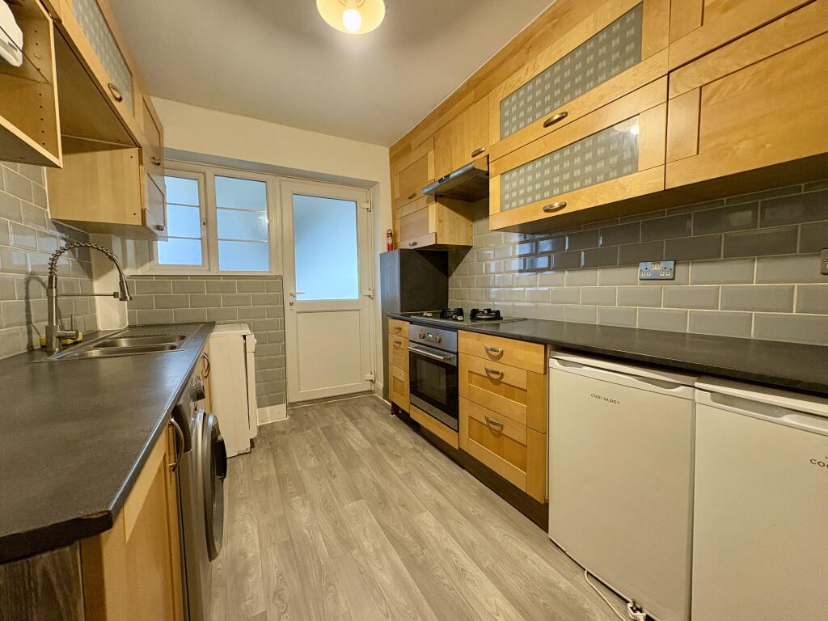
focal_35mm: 14
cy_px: 310
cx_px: 414
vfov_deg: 85.7
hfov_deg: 102.1
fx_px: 335
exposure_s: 1/50
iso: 320
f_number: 2.2
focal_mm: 2.22
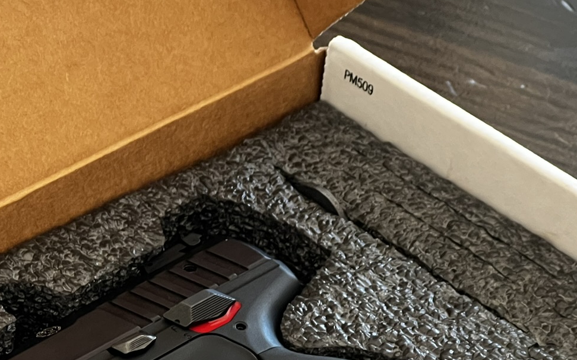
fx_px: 2704
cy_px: 349
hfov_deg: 12.1
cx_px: 127
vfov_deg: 7.6
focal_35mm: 172
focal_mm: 9
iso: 320
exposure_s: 1/100
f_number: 2.8
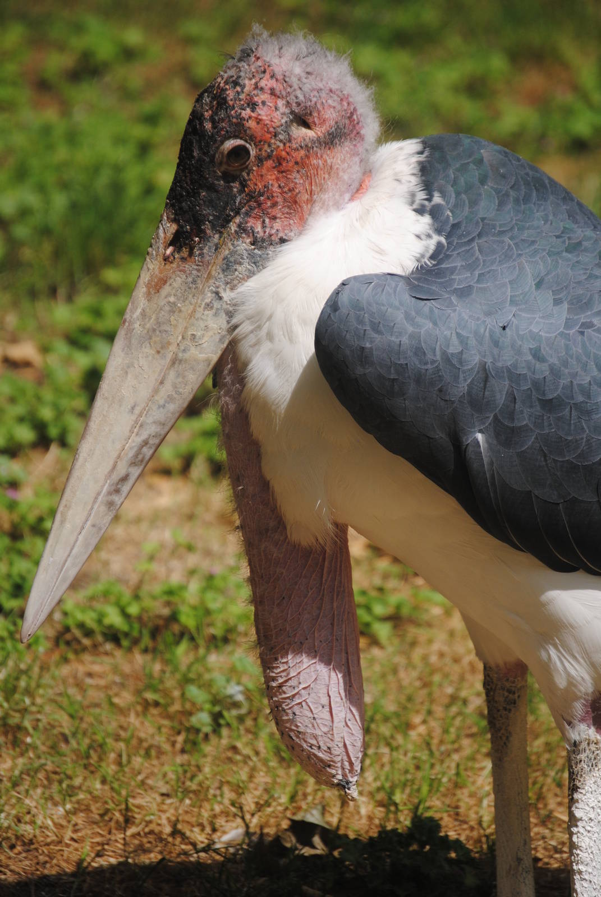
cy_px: 448
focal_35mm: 300
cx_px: 300
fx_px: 7491
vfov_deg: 6.9
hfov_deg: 4.6
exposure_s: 1/1000
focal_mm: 200
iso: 200
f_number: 5.6
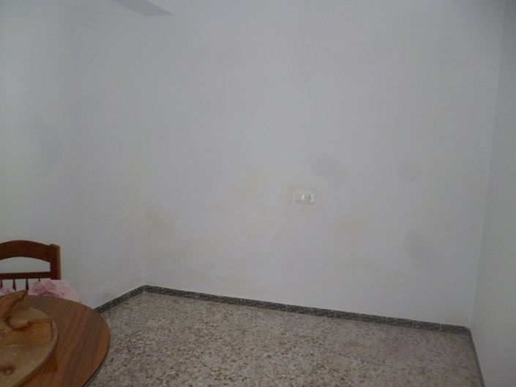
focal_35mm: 24
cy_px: 194
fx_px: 358
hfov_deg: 71.6
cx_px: 258
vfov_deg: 56.8
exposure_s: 1/40
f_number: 2.5
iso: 400
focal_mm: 4.3
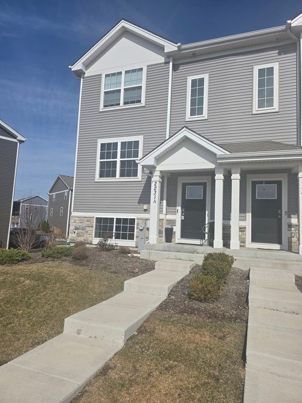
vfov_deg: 73.9
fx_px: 268
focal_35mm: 23
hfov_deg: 58.9
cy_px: 202
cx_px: 151
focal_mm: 6.3
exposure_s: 1/7944
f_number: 1.7
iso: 50
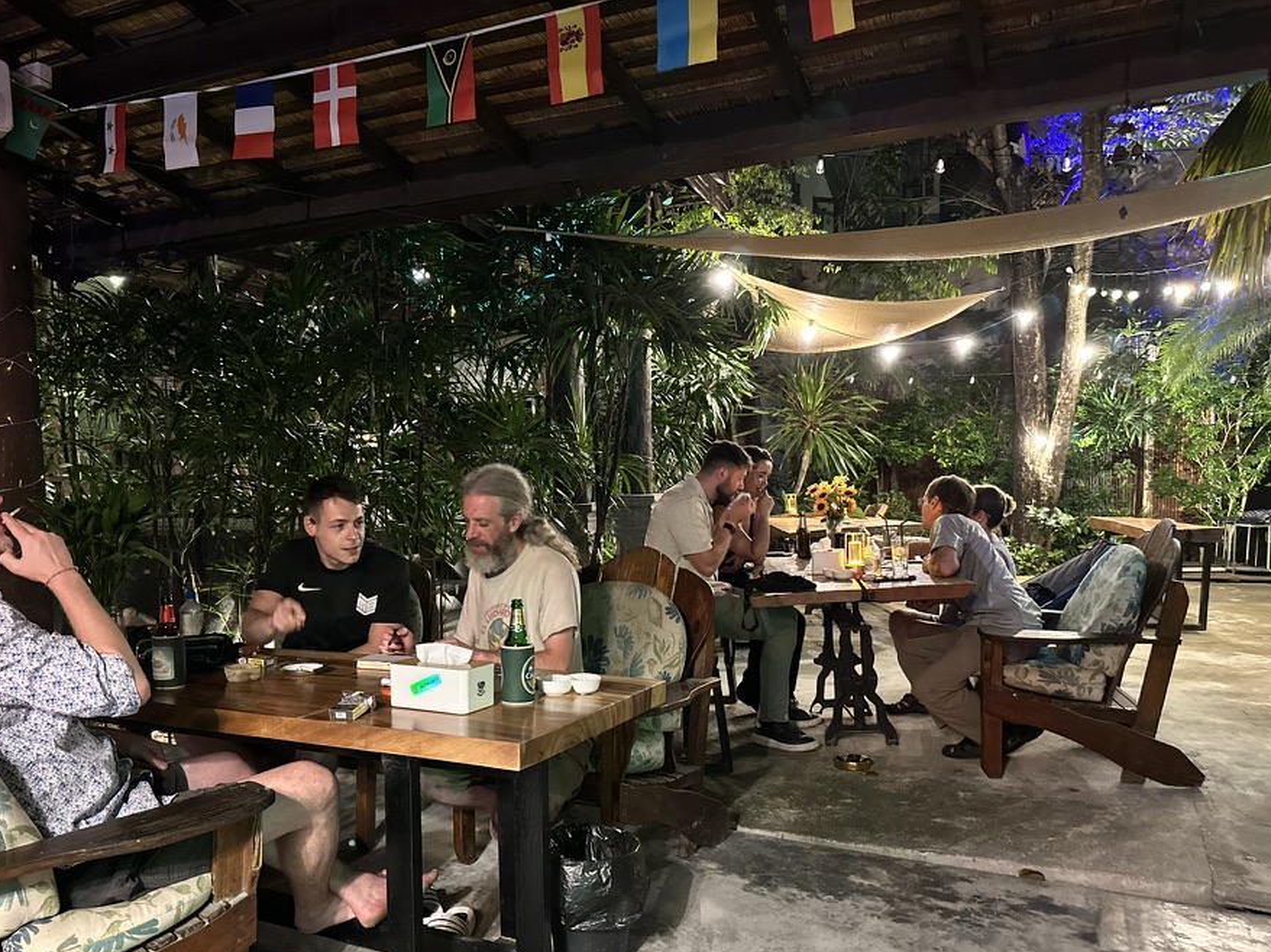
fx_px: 1028
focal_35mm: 28
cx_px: 537
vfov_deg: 49.5
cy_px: 553
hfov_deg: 63.1
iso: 800
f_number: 1.78
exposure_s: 1/25
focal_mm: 6.86
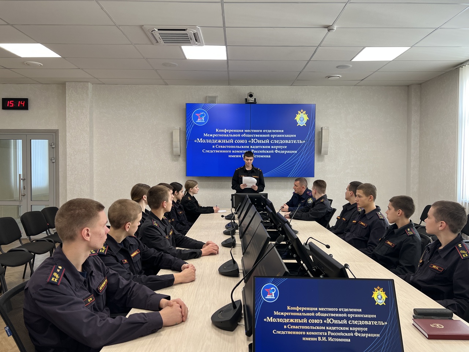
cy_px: 176
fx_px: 352
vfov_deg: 53.1
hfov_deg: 67.3
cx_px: 234
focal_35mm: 26
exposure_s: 1/100
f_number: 1.5
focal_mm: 5.7
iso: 100
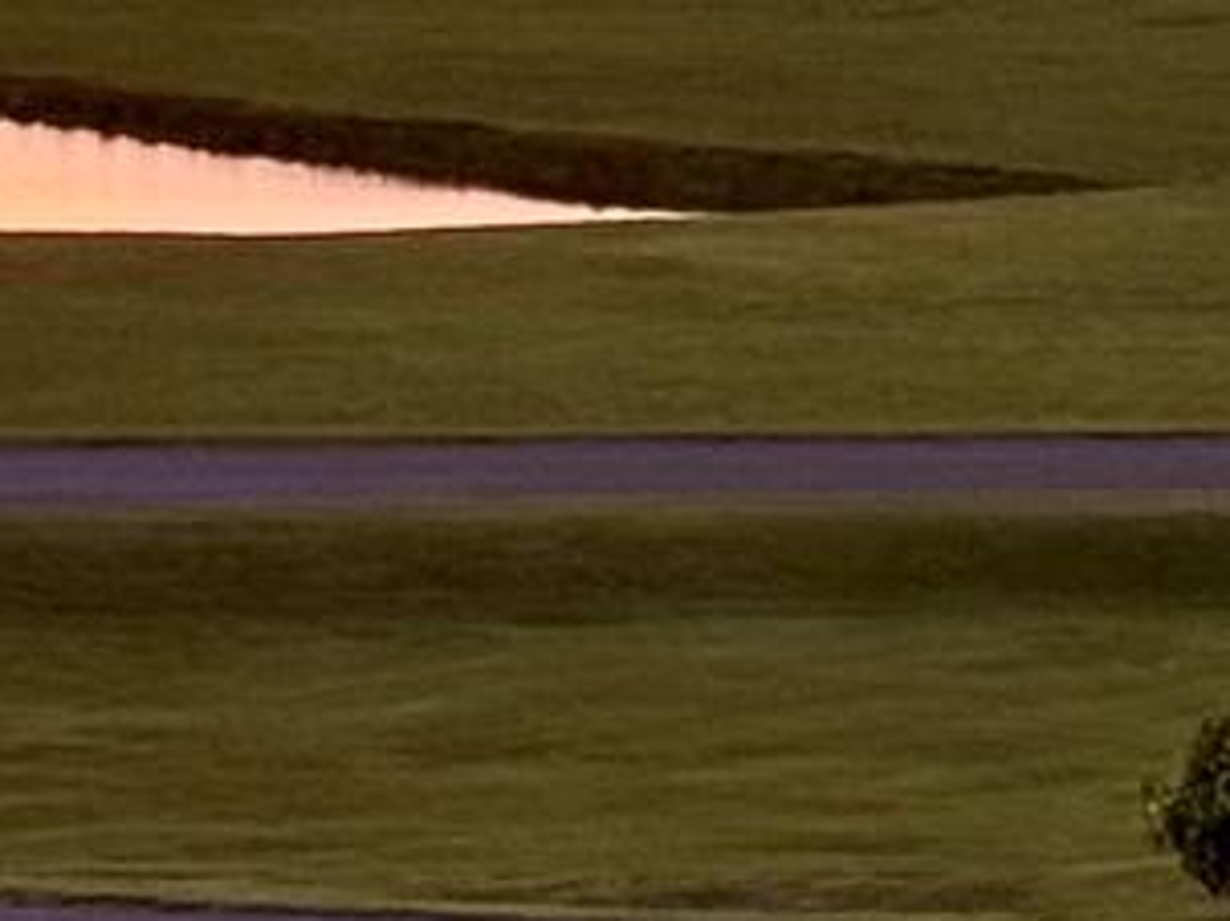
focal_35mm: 326
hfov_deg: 6.1
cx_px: 908
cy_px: -489
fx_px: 11574
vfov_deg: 4.5
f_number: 1.78
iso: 64
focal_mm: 6.76
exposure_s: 1/180
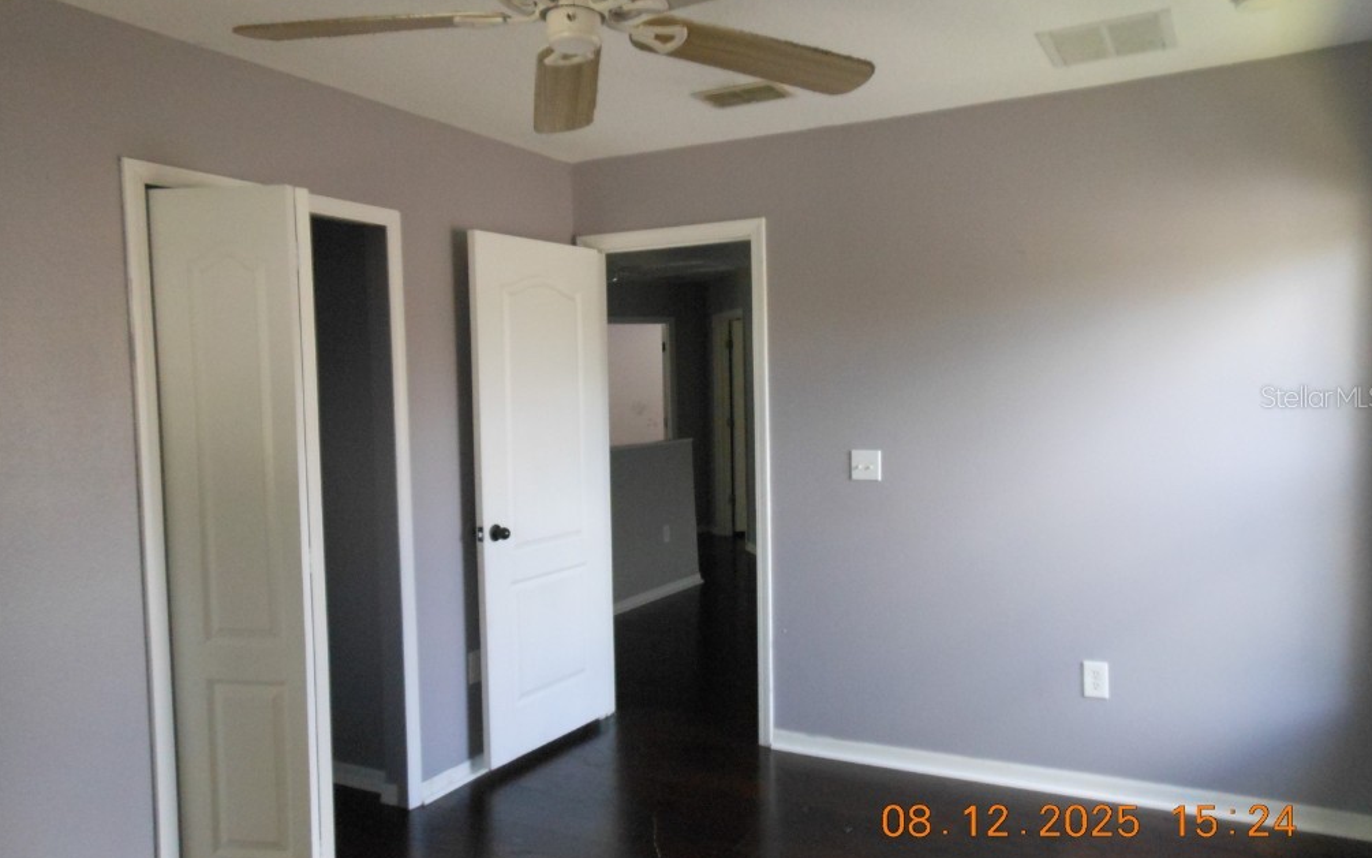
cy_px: 396
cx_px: 691
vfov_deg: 46.0
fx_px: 1010
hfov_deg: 68.4
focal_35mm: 27
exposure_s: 1/100
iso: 400
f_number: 3.2
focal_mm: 4.5
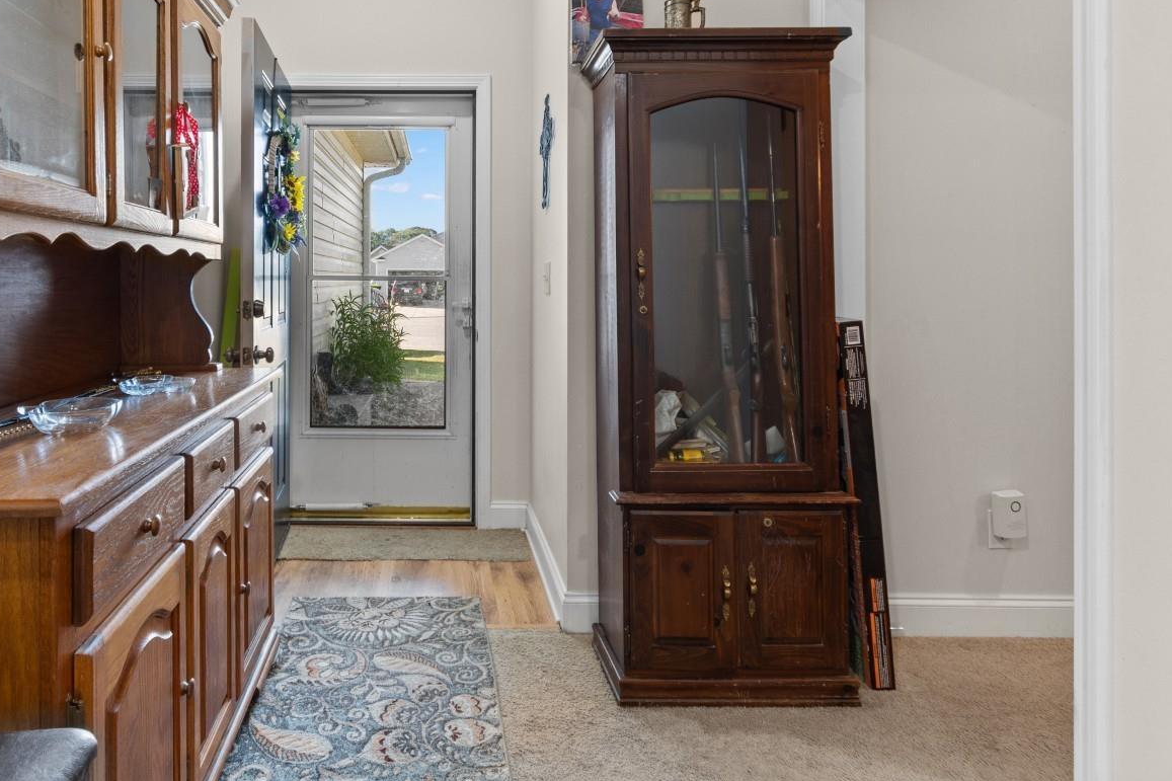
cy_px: 277
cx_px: 432
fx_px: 684
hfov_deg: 79.6
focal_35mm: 21
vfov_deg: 58.5
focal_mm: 10
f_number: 4.5
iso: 100
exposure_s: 1/2
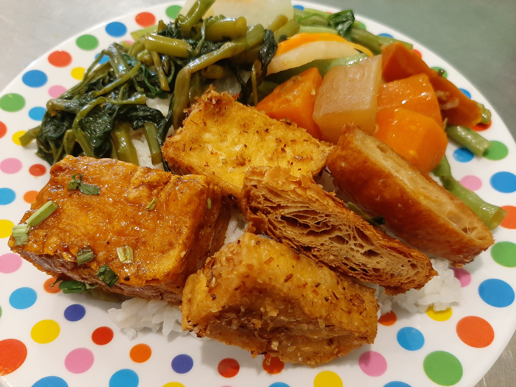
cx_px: 258
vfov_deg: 53.1
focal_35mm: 26
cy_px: 194
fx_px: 388
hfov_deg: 67.3
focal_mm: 3.93
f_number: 1.7
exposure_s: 1/50
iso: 250
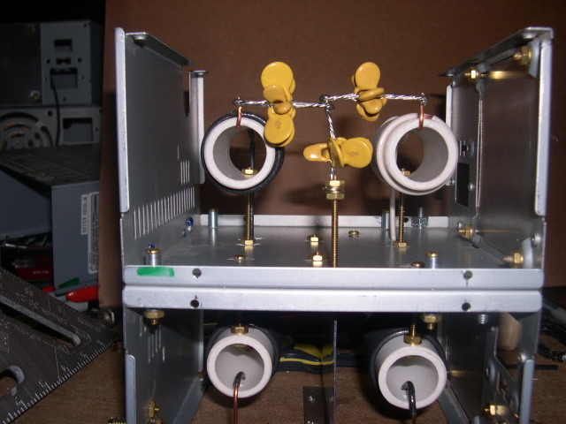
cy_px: 212
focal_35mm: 38
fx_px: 621
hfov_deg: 49.0
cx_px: 283
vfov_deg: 37.7
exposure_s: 1/60
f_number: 7.6
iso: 100
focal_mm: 8
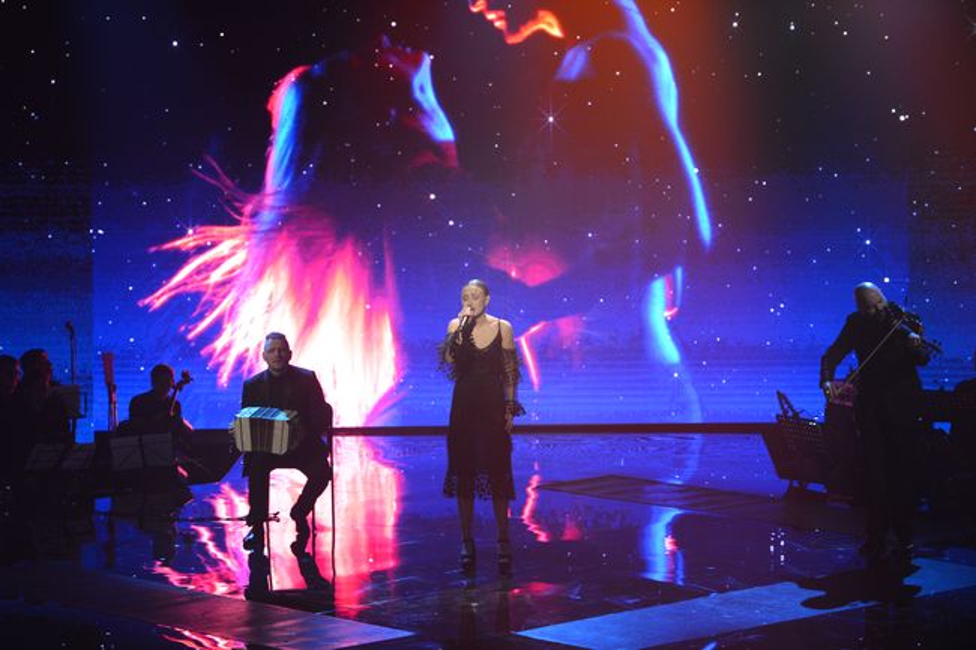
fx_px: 3252
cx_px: 488
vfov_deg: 11.4
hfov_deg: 17.1
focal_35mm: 120
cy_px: 325
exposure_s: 1/125
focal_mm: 120
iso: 2000
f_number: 2.8
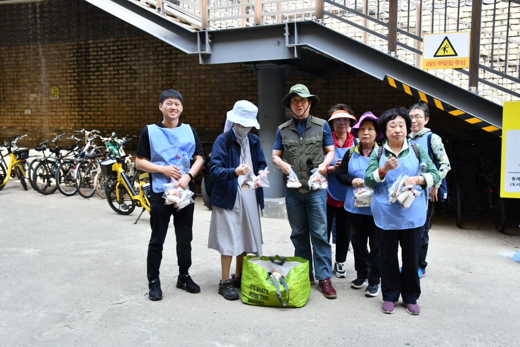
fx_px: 477
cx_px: 260
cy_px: 174
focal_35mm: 33
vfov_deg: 40.0
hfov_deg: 57.2
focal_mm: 22
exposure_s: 1/320
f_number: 9
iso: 800
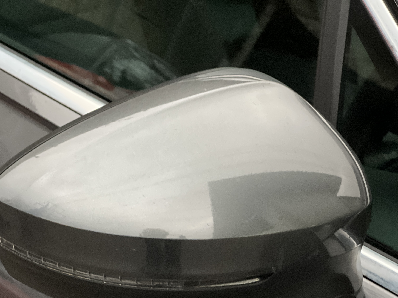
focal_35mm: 102
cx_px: 183
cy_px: 196
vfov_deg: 14.5
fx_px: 1173
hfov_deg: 19.3
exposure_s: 1/40
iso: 400
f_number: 2.8
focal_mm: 9
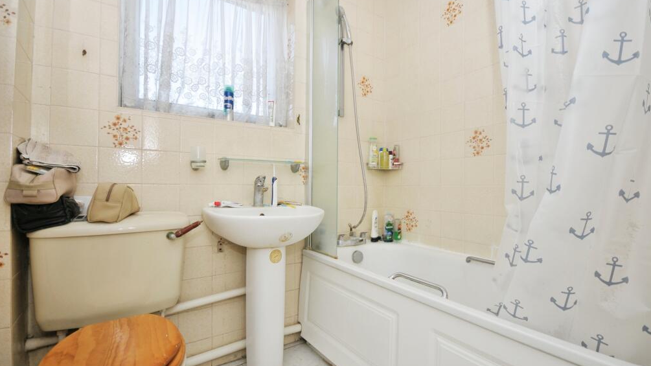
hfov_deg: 99.4
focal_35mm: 16
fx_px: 276
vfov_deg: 67.1
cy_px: 180
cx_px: 325
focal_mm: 10
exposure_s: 1/60
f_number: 5
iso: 200
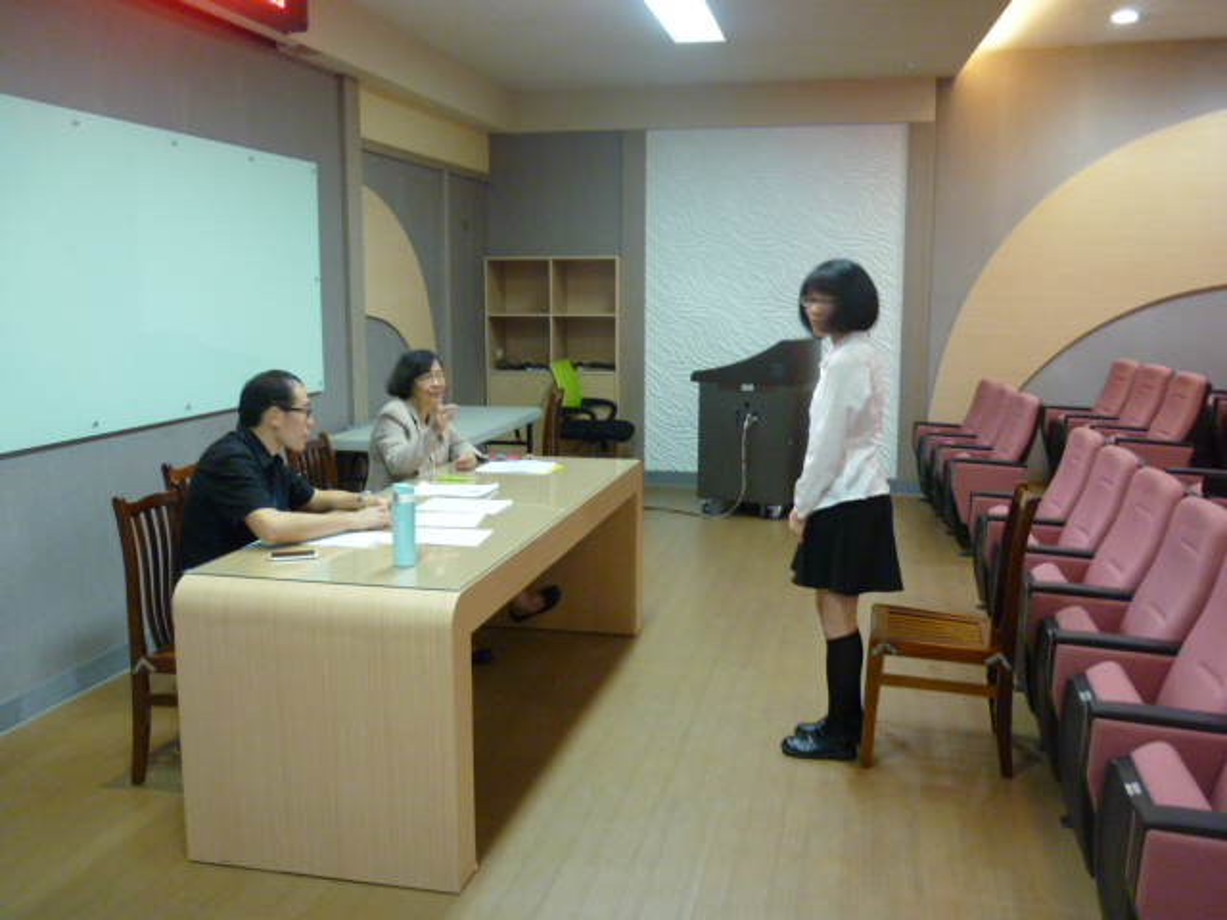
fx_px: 1099
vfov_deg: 45.4
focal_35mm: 31
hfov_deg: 58.4
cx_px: 614
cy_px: 460
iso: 400
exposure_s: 1/25
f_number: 2.8
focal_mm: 5.5
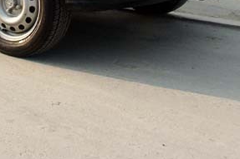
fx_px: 600
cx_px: 6
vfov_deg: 14.3
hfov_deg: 21.9
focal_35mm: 90
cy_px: -74
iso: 100
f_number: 5.6
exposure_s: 1/250
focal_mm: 8.03
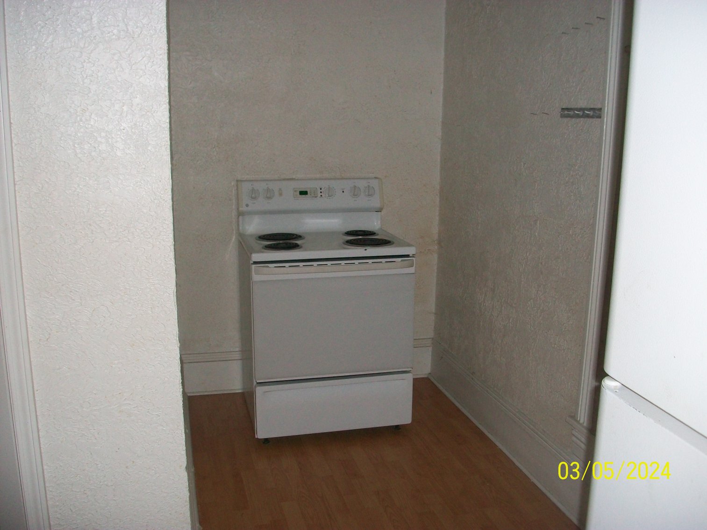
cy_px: 265
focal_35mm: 34
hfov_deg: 54.0
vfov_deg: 41.8
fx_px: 694
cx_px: 354
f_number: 2.8
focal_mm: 5.7
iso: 120
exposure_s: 1/60
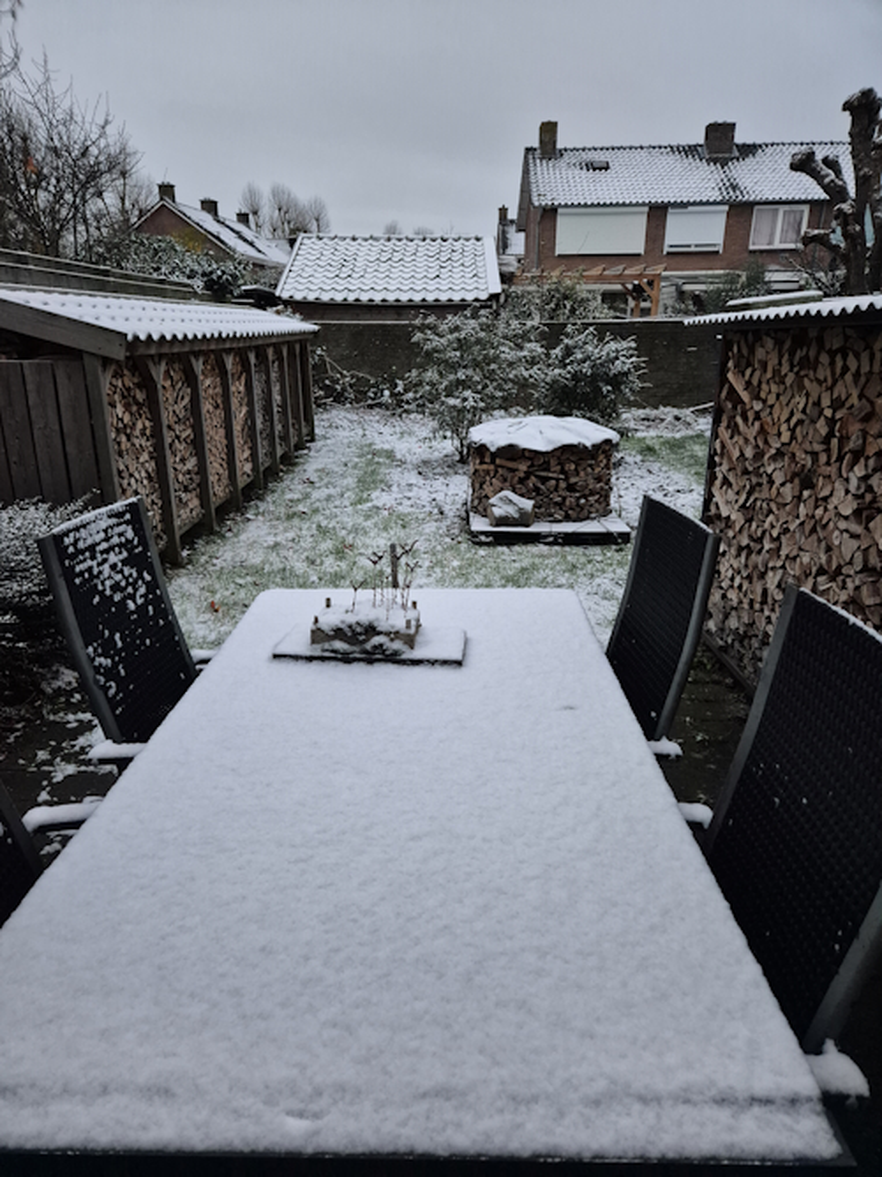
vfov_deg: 73.9
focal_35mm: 23
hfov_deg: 58.9
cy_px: 588
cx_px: 441
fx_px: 782
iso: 1250
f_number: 1.8
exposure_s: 1/100
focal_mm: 5.4
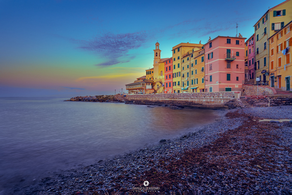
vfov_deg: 64.6
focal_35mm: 19
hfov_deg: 86.9
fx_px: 154
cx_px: 146
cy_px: 98
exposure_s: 1/6
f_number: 11
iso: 100
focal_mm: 19
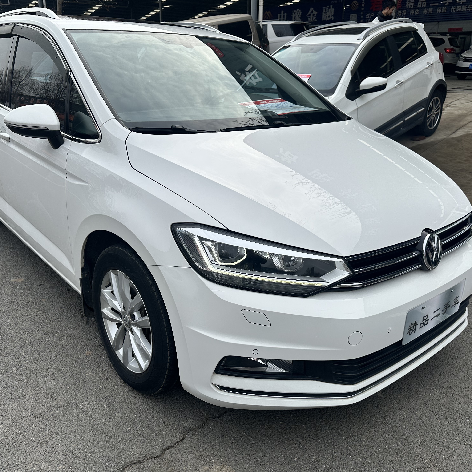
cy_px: 242
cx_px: 214
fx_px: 447
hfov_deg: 55.5
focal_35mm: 29
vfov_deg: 55.6
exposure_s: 1/3058
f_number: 1.78
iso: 80
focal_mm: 6.86
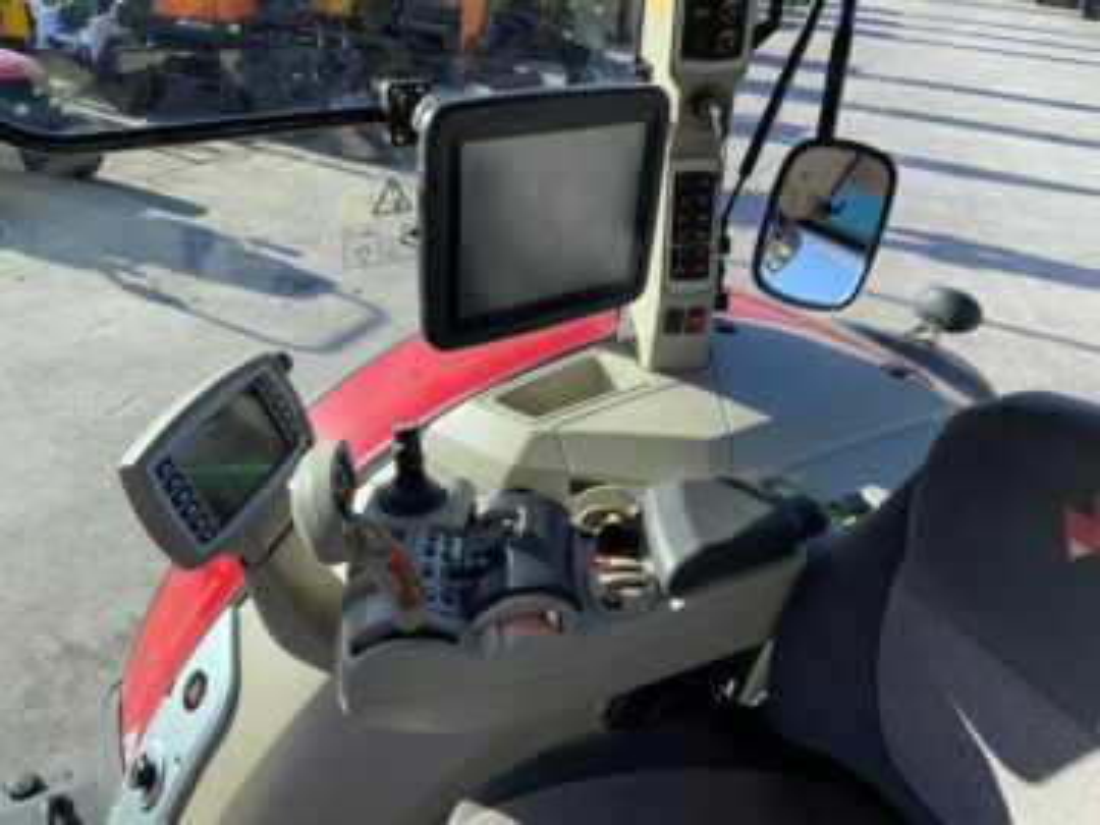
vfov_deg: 48.2
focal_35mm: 29
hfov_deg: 61.7
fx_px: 922
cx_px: 550
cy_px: 412
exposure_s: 1/486
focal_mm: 3
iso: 16
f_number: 1.8
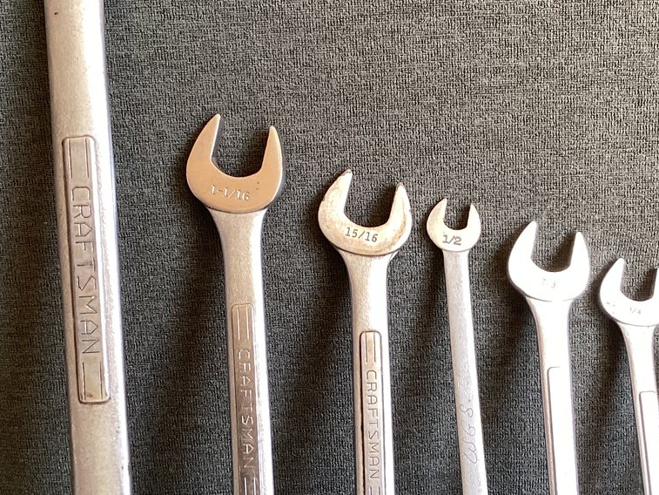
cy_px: 244
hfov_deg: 31.1
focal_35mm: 62
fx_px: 1181
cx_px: 383
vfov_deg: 23.7
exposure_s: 1/50
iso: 80
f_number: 2.4
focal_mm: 3.3
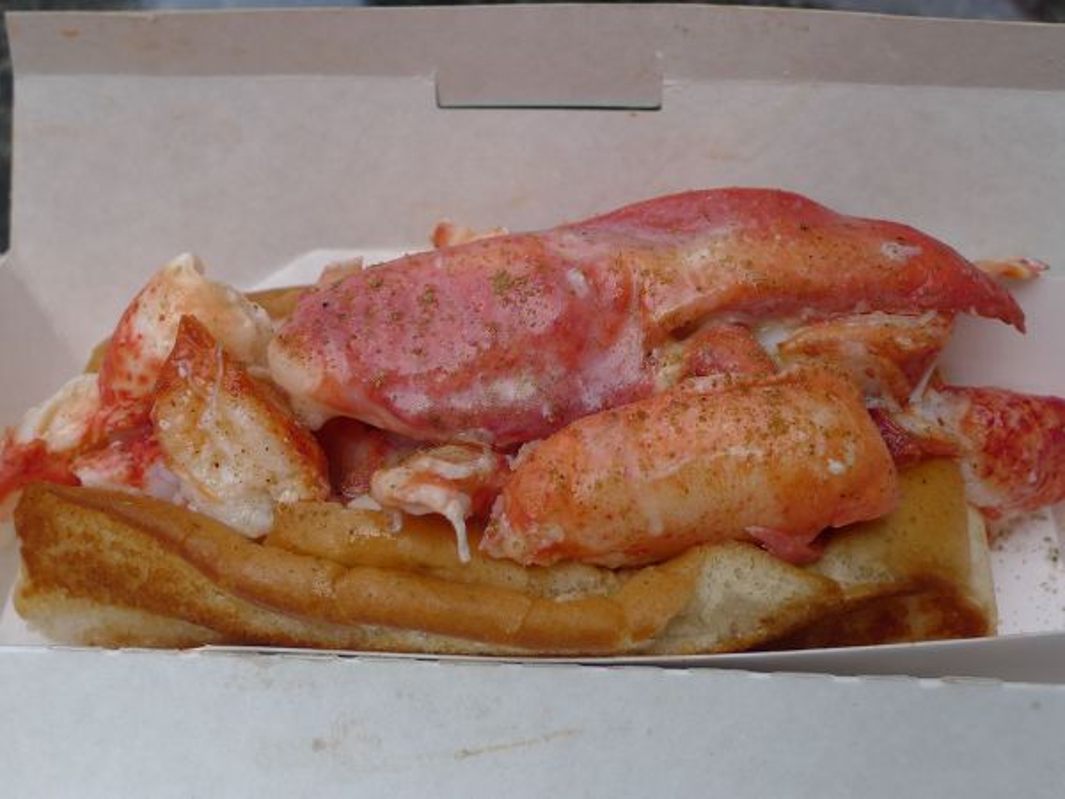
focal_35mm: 41
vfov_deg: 35.1
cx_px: 532
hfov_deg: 45.8
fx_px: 1261
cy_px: 400
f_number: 3.2
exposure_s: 1/500
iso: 80
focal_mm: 8.8
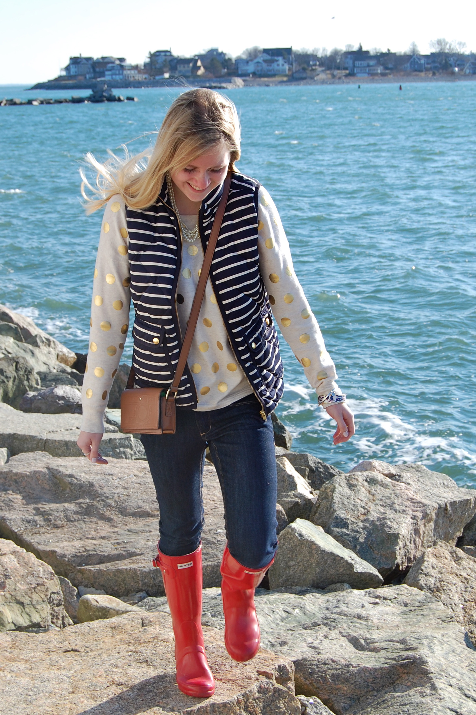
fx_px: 1132
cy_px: 358
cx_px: 238
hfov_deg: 23.7
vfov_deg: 35.1
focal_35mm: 57
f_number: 8
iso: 200
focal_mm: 38
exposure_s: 1/250
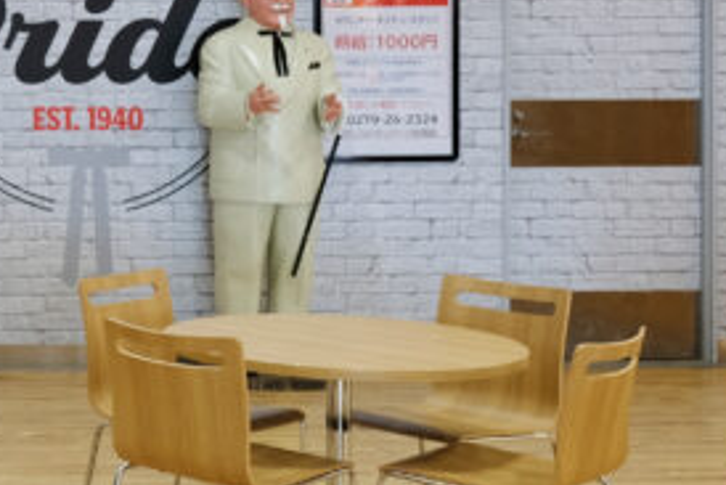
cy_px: 17
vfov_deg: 13.4
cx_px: -421
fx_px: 2038
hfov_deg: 17.7
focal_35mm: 101
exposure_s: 1/38
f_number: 3.6
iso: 200
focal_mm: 18.2
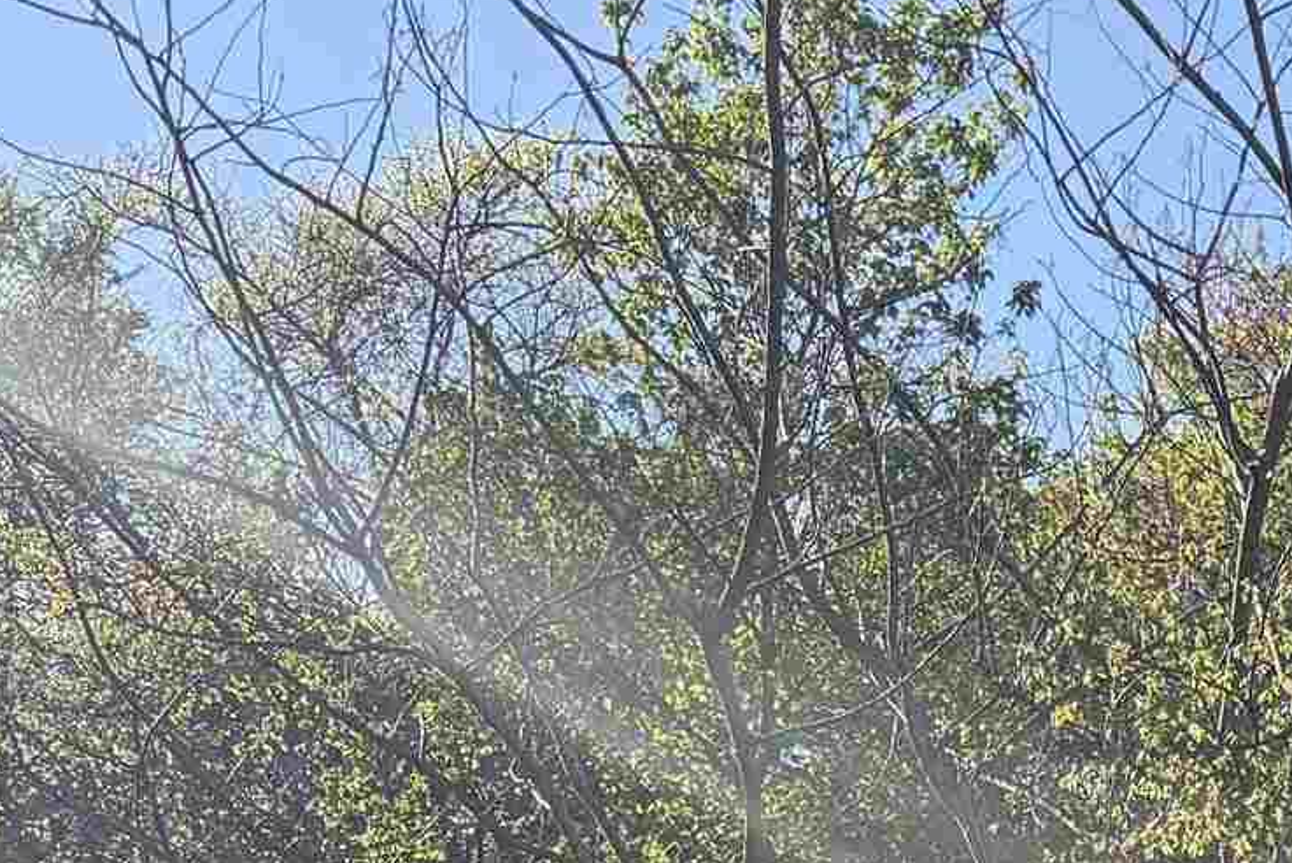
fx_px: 3734
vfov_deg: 12.3
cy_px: 1459
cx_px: 1280
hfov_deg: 19.1
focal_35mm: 104
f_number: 1.78
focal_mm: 6.76
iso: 100
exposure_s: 1/2907
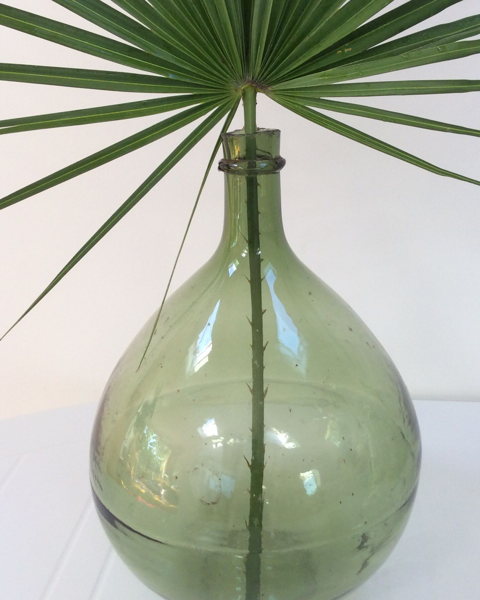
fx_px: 799
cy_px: 245
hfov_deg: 33.4
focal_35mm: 45
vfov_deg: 41.0
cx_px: 265
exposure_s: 1/100
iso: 50
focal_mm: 3.3
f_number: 2.4
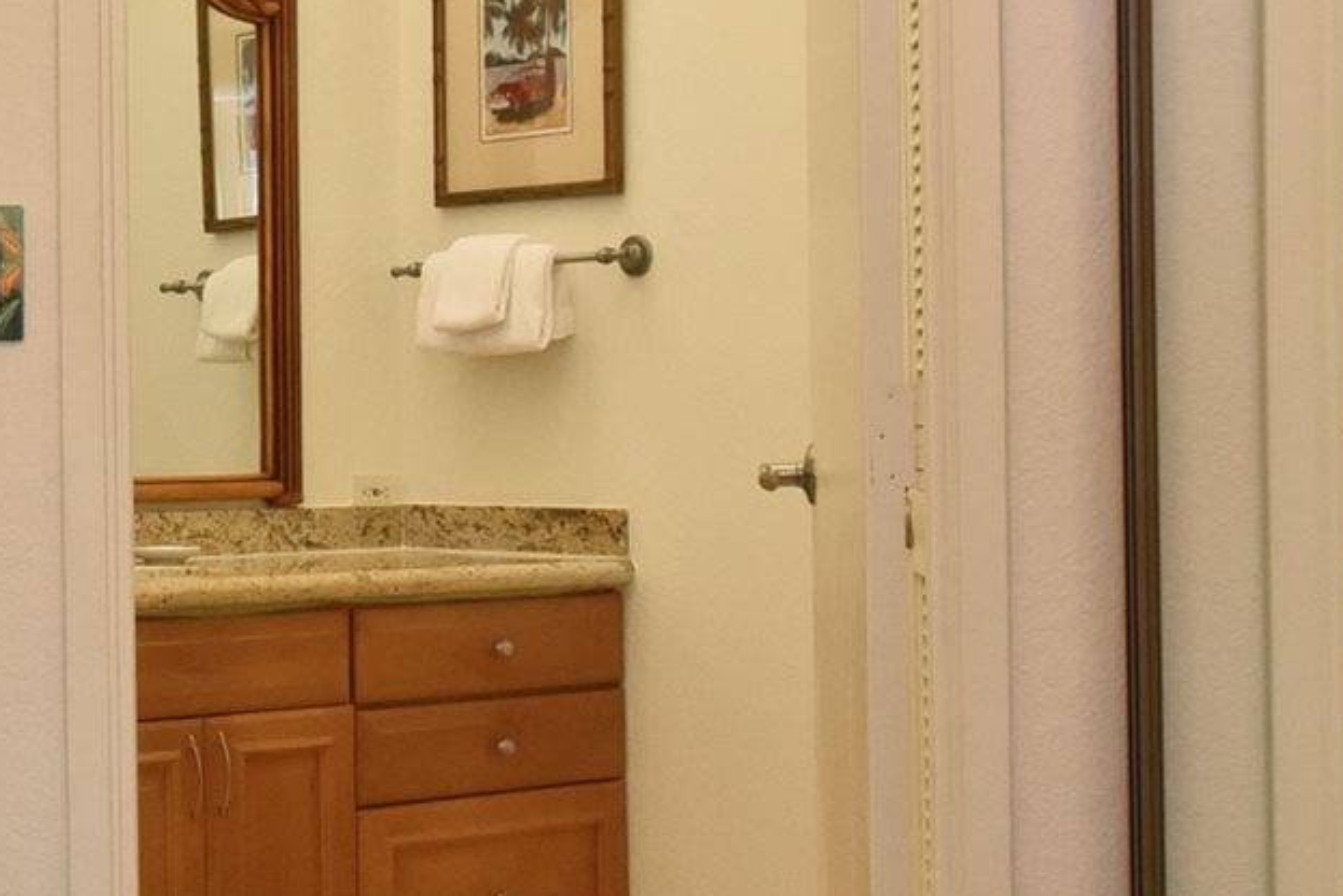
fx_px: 2762
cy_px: 407
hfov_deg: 25.0
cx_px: -218
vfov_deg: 18.4
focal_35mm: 74
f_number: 16
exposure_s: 1/60
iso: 4000
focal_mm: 15
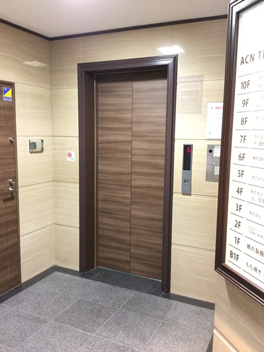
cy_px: 176
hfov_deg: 45.4
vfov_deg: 58.4
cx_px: 132
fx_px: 315
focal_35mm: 31
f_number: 2.4
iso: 250
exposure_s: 1/15
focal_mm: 3.3
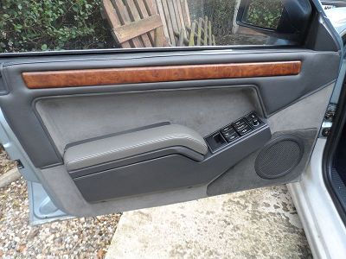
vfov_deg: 56.8
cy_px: 130
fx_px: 240
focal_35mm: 24
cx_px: 173
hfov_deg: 71.6
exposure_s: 1/30
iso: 100
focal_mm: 4
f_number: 3.2
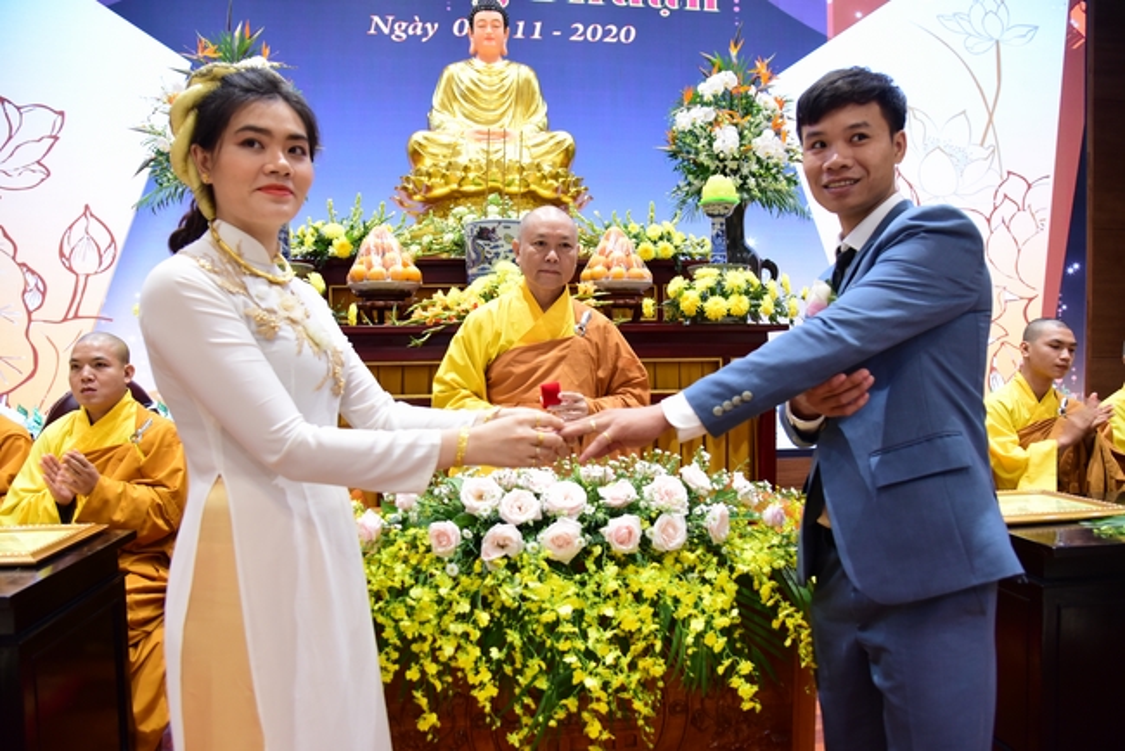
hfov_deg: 73.7
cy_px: 376
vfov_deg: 53.2
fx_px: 750
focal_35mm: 24
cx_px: 562
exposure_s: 1/80
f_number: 4.5
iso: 2000
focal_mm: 24
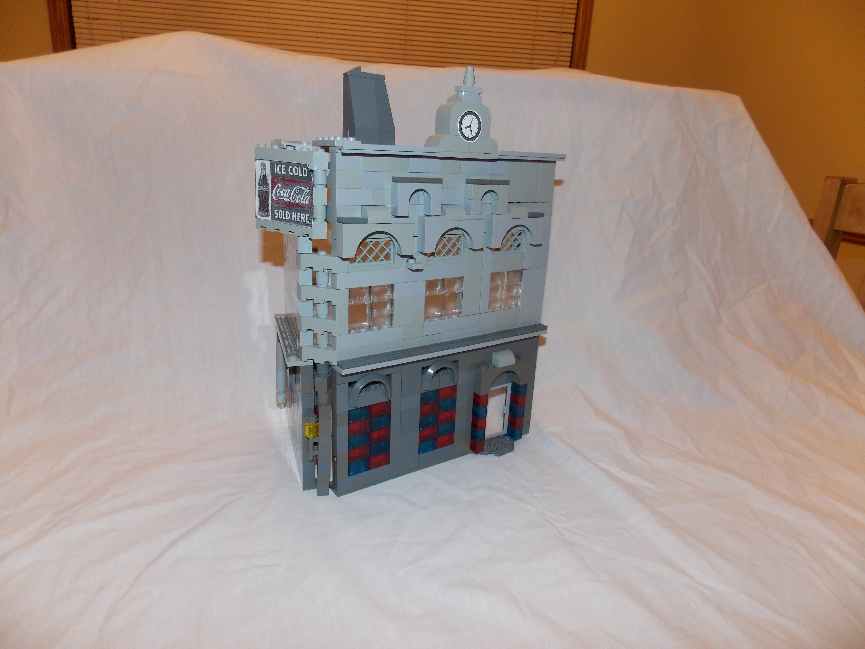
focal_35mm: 23
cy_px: 324
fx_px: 575
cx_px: 432
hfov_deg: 73.9
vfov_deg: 58.9
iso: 200
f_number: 3.1
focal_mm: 4
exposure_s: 1/30
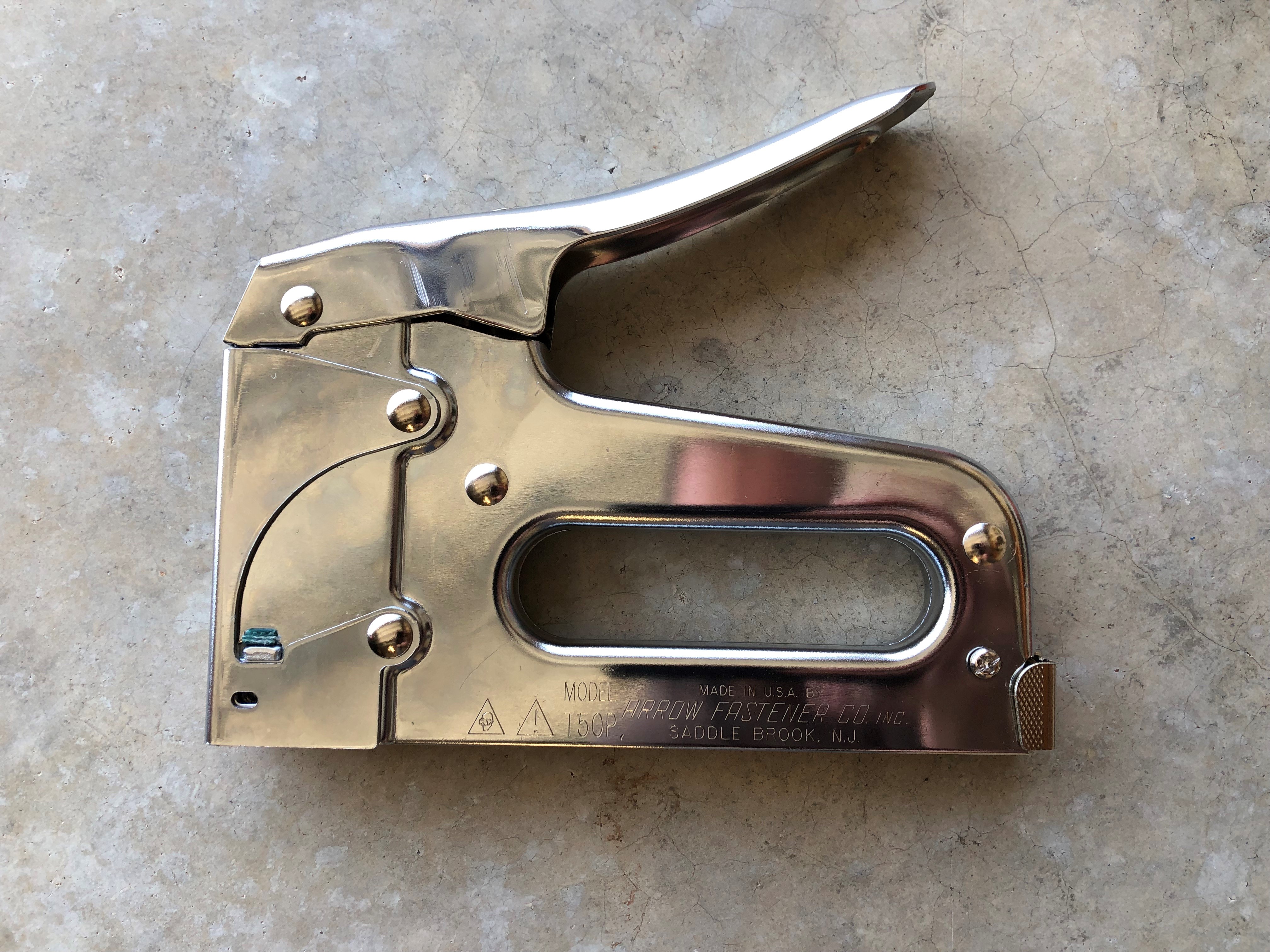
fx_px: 1027
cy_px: 476
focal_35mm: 28
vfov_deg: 49.7
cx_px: 635
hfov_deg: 63.4
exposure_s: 1/120
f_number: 1.8
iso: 40
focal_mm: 3.99
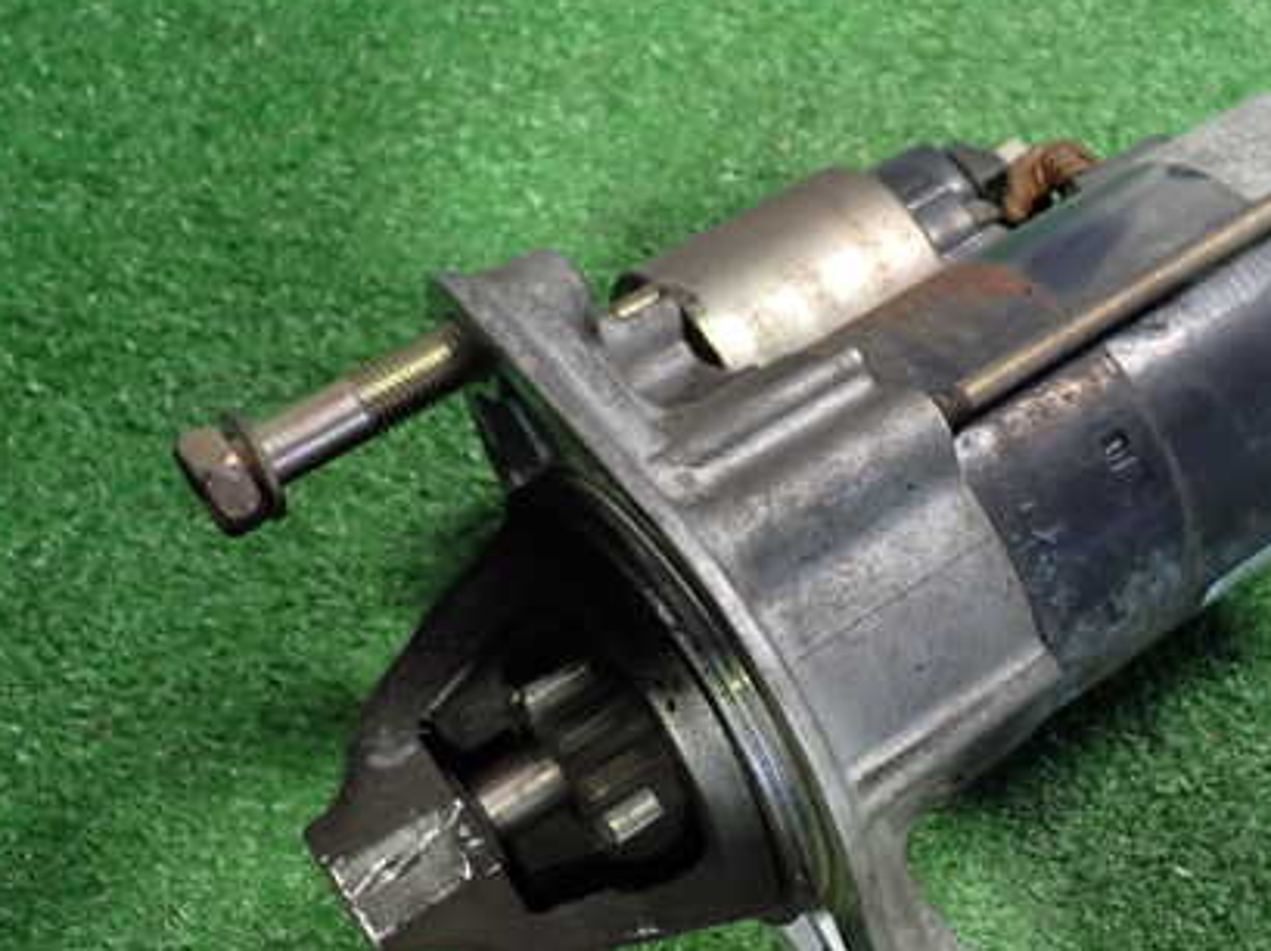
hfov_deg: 40.0
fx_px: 1724
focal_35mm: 47
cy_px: 609
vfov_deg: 30.7
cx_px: 845
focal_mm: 5.79
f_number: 2.4
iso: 640
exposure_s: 1/30
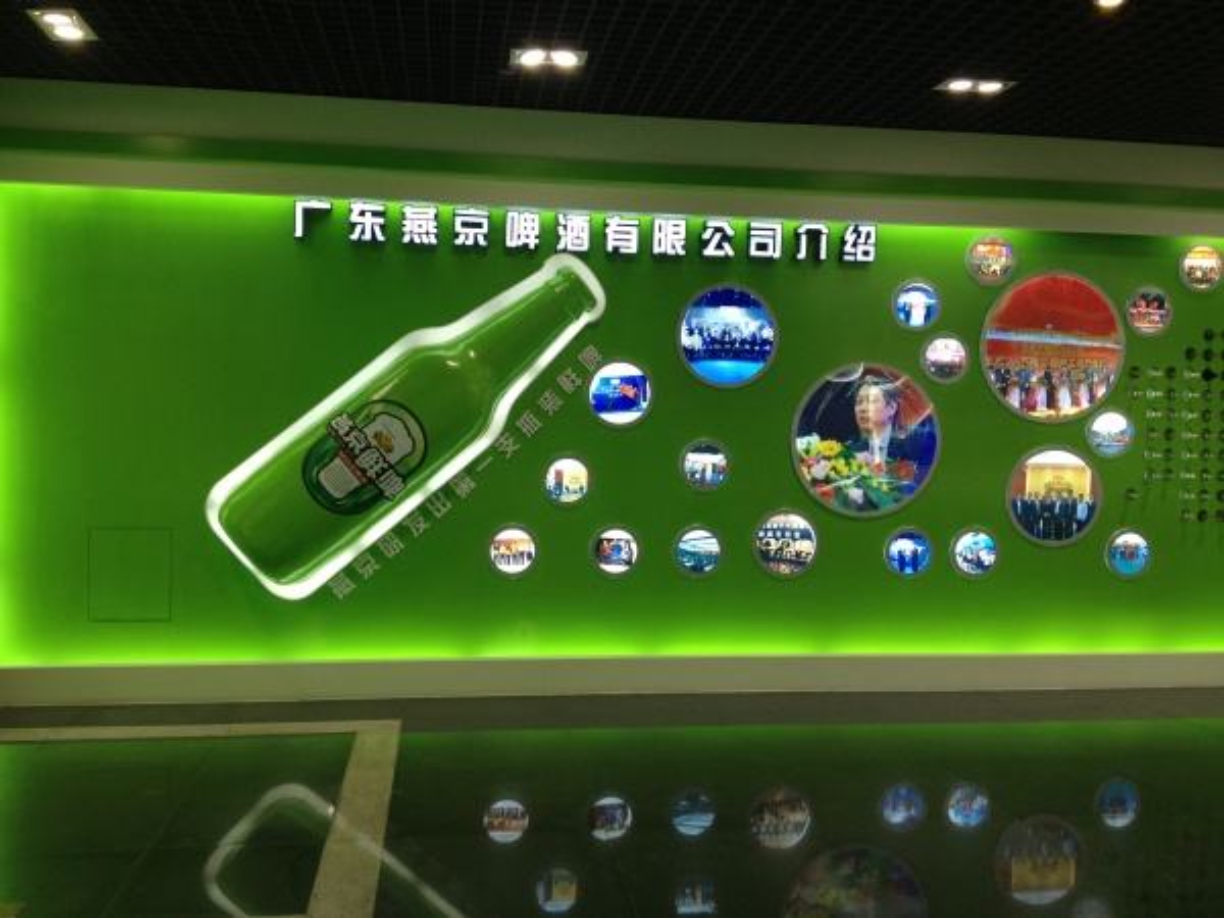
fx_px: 1238
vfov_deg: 40.7
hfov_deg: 52.6
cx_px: 612
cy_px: 459
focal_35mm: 35
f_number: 2.4
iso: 64
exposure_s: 1/60
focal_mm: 4.28
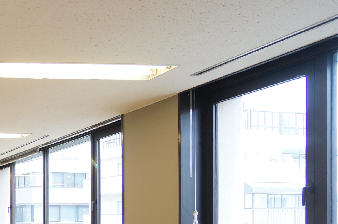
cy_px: 216
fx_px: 413
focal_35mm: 44
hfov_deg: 29.5
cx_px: -155
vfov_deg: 28.8
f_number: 4
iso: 250
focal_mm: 10
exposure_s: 1/60
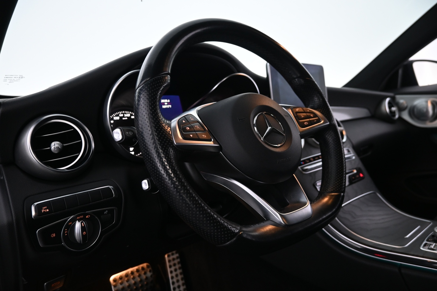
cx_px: 218
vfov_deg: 53.1
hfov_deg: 73.7
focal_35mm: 24
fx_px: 291
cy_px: 146
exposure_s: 1/25
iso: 1000
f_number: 3.5
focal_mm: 16
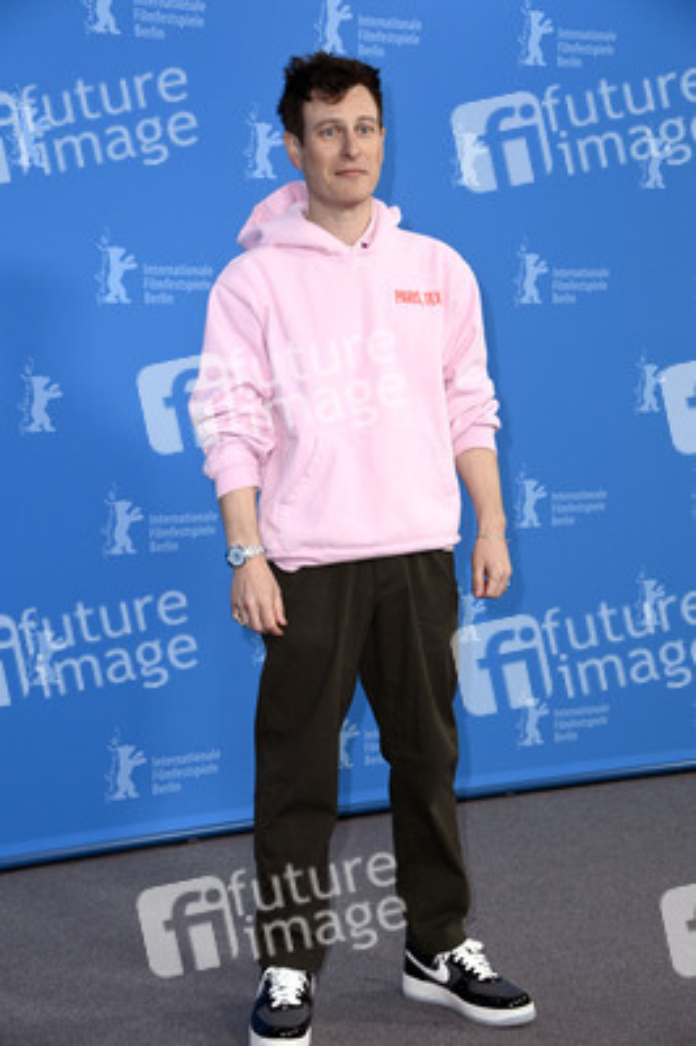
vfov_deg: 28.9
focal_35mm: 70
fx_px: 2033
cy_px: 523
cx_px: 348
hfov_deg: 19.4
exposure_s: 1/250
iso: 1600
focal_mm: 70
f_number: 5.6
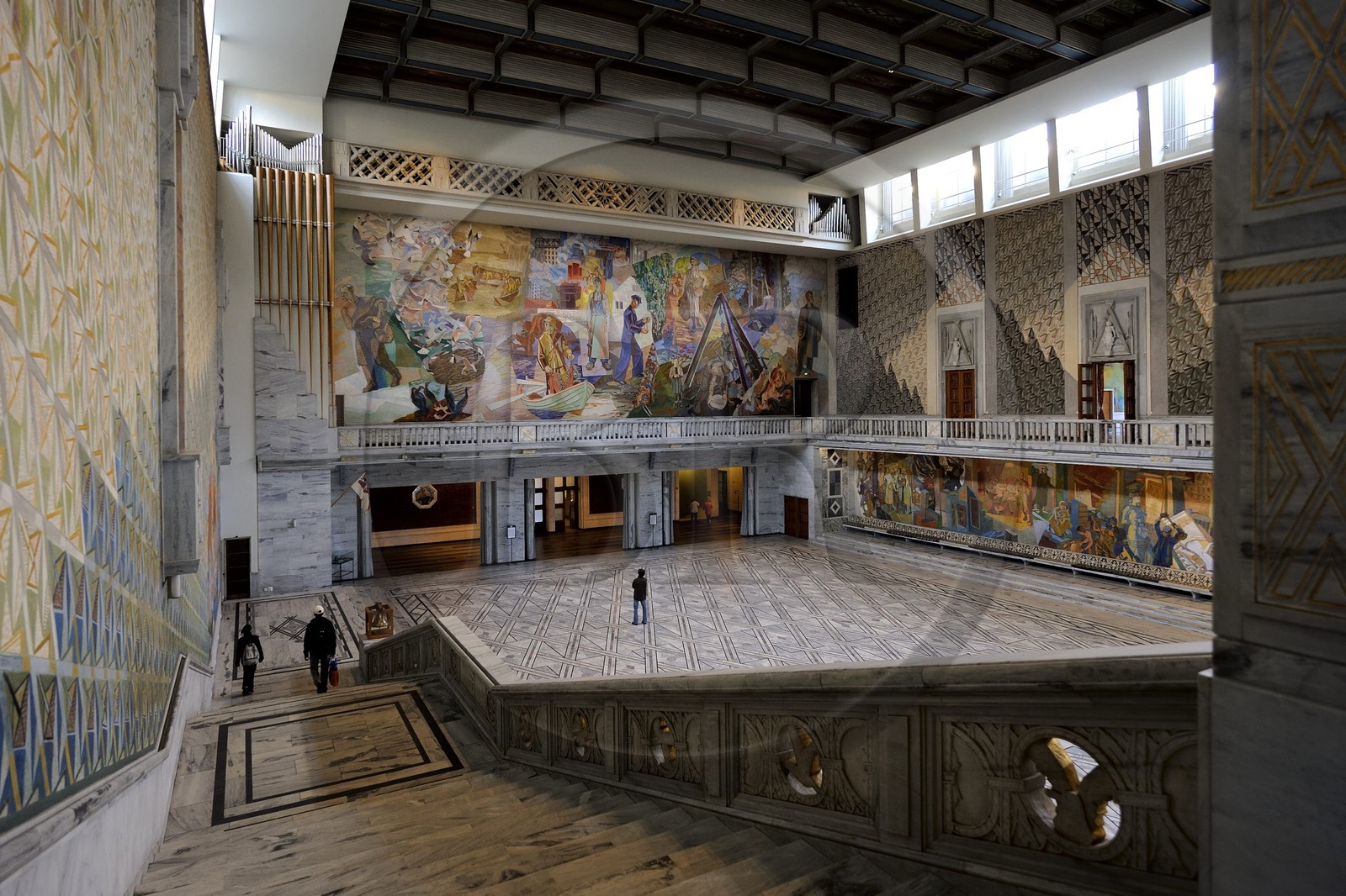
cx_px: 673
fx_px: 673
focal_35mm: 18
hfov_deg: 90.0
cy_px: 448
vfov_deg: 67.4
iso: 800
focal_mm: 18
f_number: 4.5
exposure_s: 1/30
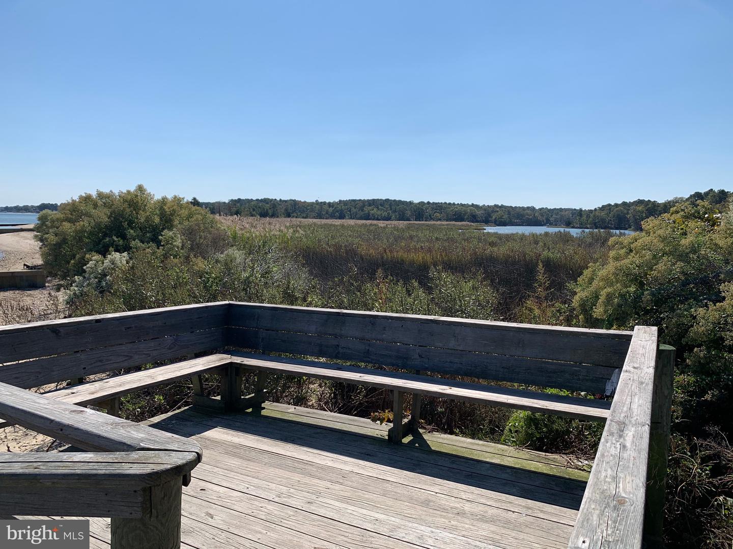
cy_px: 274
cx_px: 366
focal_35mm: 26
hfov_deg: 67.3
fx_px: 551
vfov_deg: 53.1
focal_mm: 4.25
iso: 25
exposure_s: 1/4098
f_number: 1.8
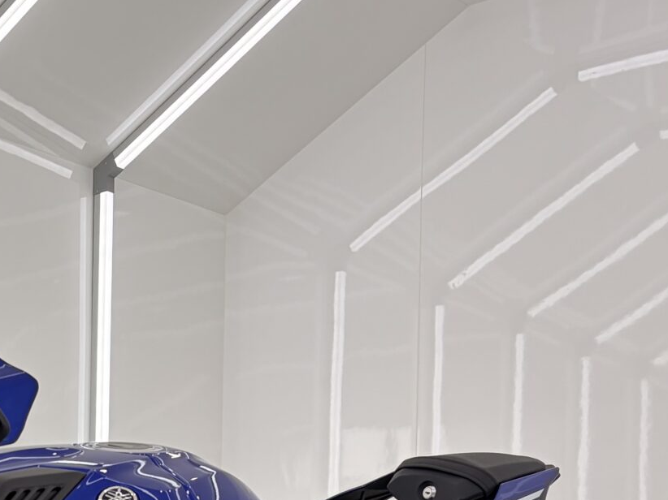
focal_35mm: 81
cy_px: 712
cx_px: -37
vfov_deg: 16.8
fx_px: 1563
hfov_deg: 22.9
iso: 50
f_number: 1.6
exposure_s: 1/298
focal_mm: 5.96
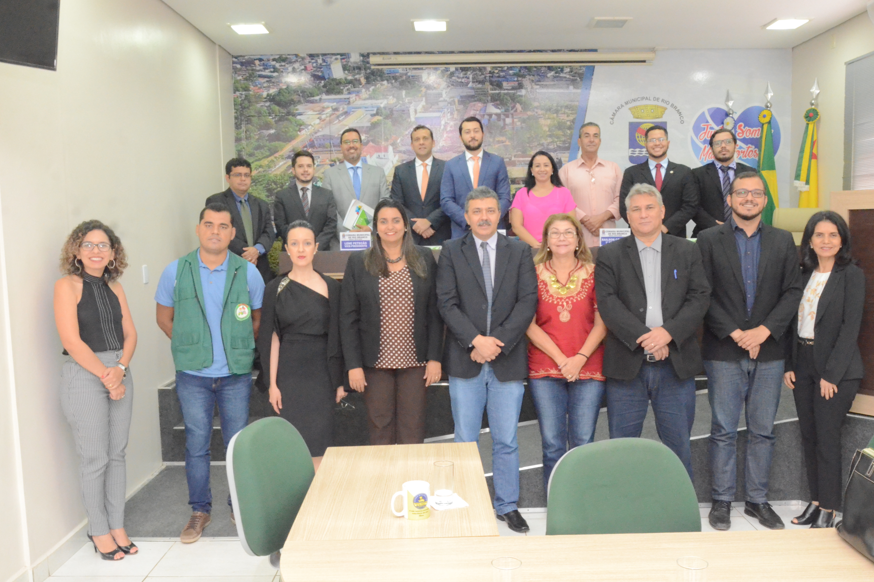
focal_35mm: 33
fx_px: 789
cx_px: 449
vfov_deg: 40.5
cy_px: 295
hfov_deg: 57.9
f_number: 11
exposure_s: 1/60
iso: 6400
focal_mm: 21
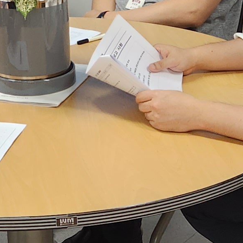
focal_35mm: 138
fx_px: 1096
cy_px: -114
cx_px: 2
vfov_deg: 12.1
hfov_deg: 12.5
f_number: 1.8
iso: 200
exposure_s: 1/120
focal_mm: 5.4
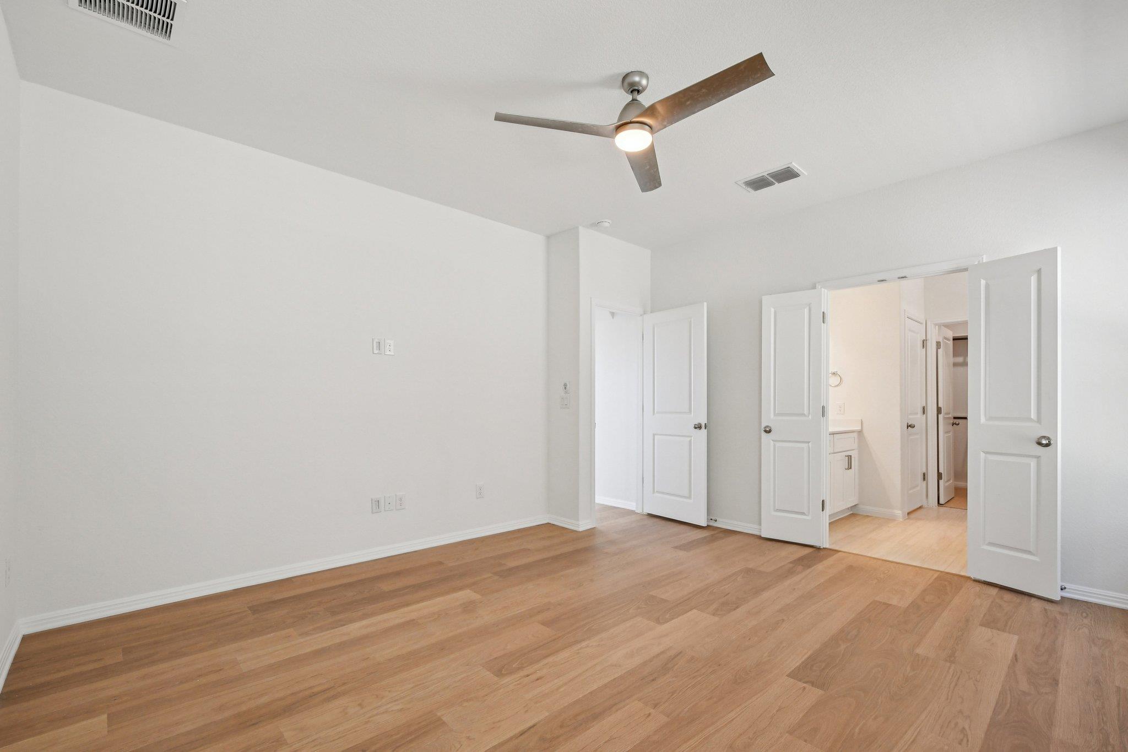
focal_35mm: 15
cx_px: 564
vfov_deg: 77.3
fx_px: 470
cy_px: 376
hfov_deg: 100.4
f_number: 8
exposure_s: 1/50
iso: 400
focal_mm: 10
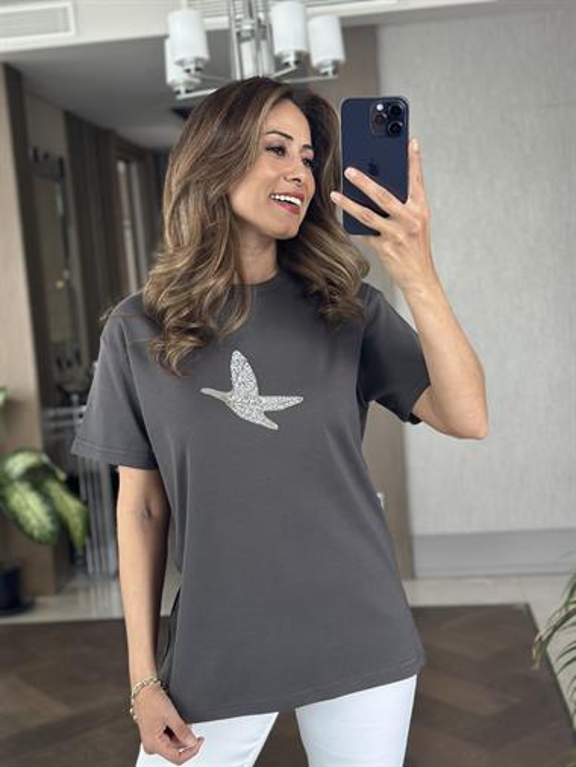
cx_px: 288
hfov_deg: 30.3
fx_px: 1064
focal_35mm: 48
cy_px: 384
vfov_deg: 39.6
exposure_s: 1/60
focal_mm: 6.86
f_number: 1.78
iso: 250
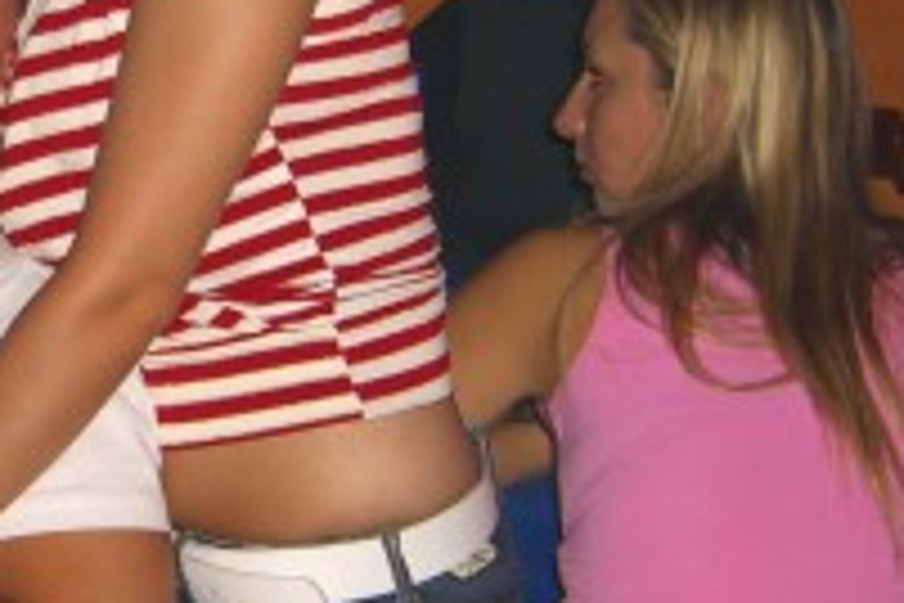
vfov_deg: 11.6
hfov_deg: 16.9
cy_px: 306
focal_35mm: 118
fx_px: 2963
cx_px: -27
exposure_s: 1/60
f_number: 2.8
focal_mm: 7.9
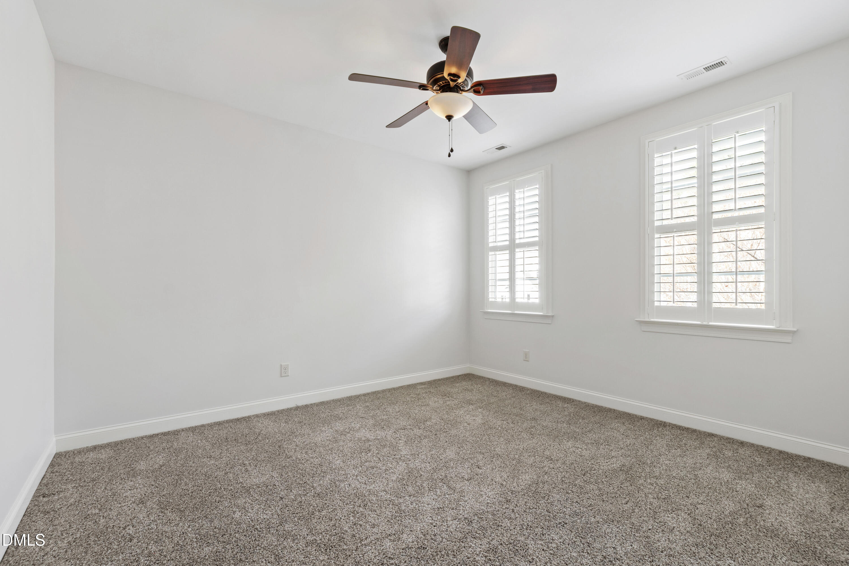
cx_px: 424
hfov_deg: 100.4
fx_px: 354
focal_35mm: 15
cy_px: 283
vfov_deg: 77.3
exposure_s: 1/2.5
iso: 100
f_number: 8
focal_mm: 10
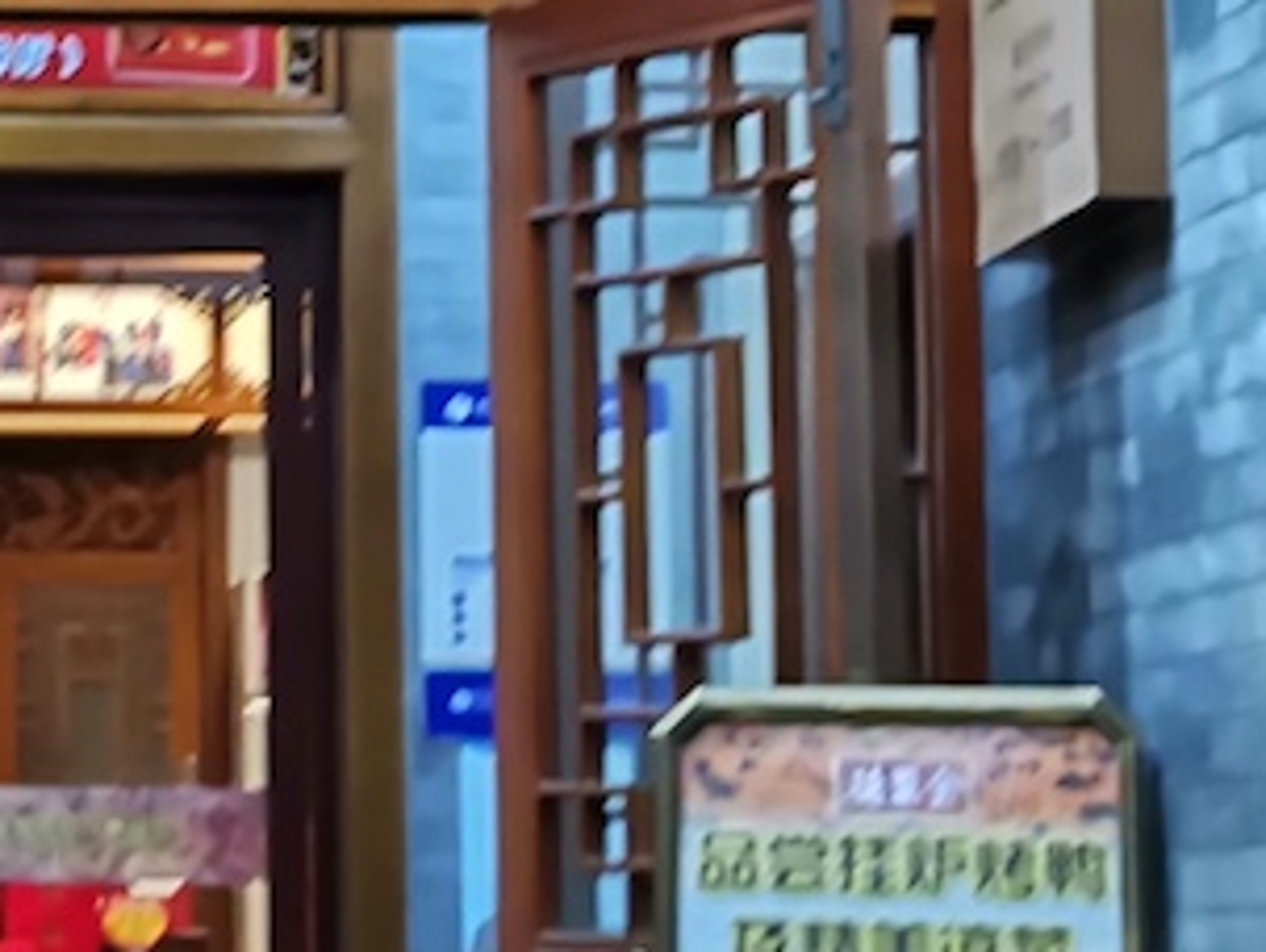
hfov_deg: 10.9
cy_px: -142
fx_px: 6518
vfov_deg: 8.3
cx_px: -138
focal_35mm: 178
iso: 160
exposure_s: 1/33.3
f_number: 1.8
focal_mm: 3.95
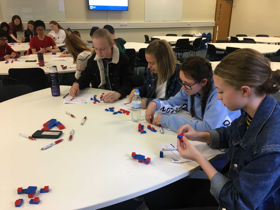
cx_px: 140
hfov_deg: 61.7
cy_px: 105
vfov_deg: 48.2
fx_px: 235
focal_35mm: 29
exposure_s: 1/33
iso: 80
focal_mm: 4.15
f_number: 2.2
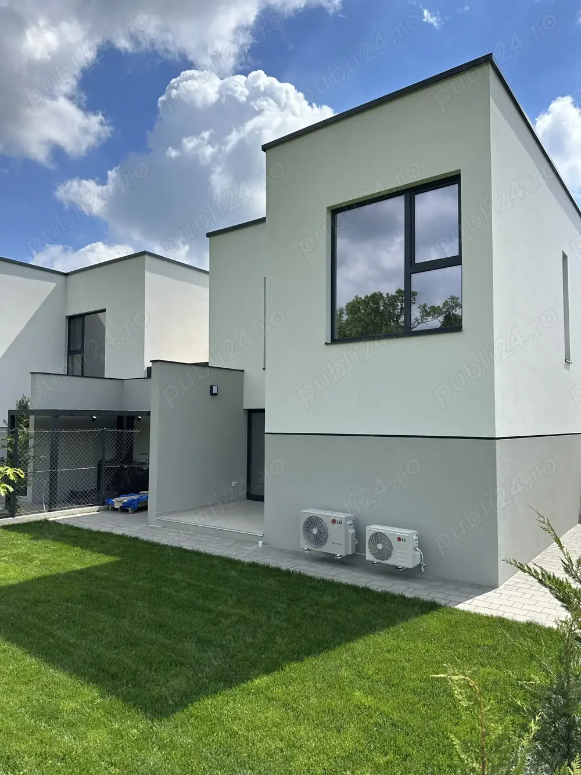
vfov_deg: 71.6
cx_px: 290
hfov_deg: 56.8
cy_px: 388
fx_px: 537
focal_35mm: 24
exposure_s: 1/4762
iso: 80
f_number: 1.78
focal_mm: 6.86
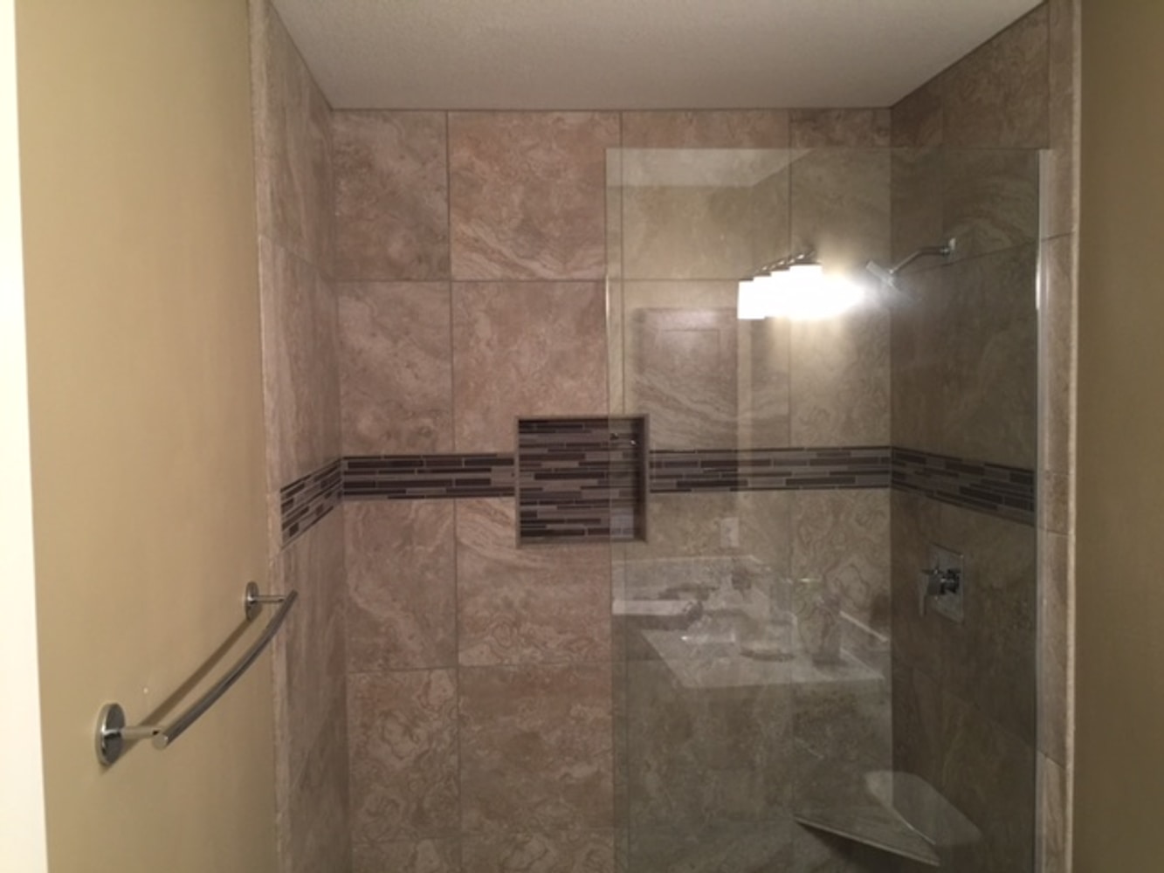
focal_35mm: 29
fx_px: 975
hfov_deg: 61.7
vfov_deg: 48.2
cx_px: 582
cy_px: 436
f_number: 2.2
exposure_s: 1/15
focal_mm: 4.15
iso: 80
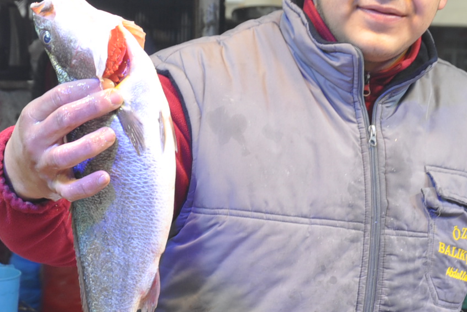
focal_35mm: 152
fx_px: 1972
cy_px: 184
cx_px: 300
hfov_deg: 13.5
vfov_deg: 9.0
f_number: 6.3
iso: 200
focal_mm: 40
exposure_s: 1/40
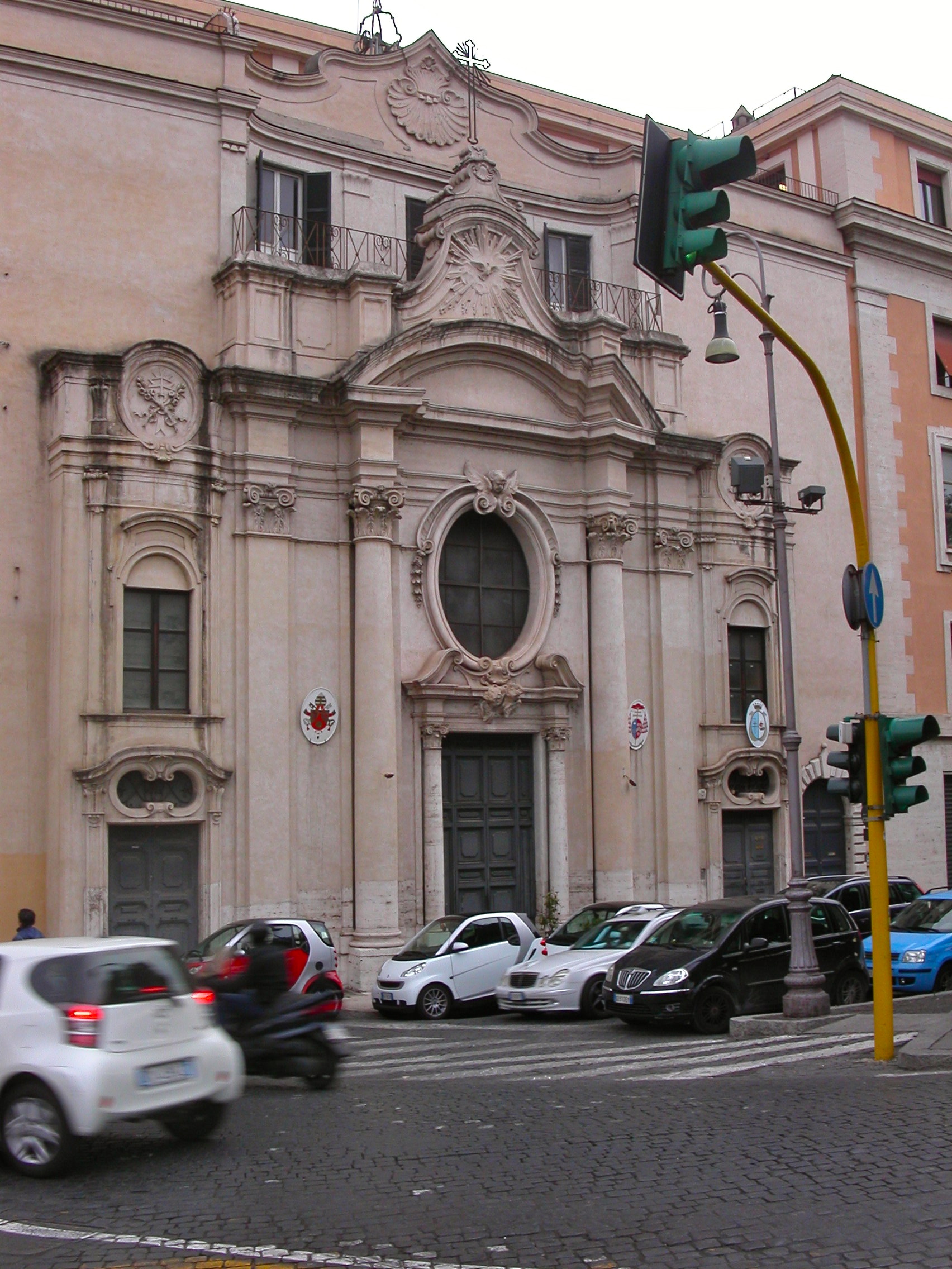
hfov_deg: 37.7
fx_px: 1393
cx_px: 476
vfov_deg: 49.0
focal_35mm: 38
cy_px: 634
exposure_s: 1/30
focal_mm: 7.8
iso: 100
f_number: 8
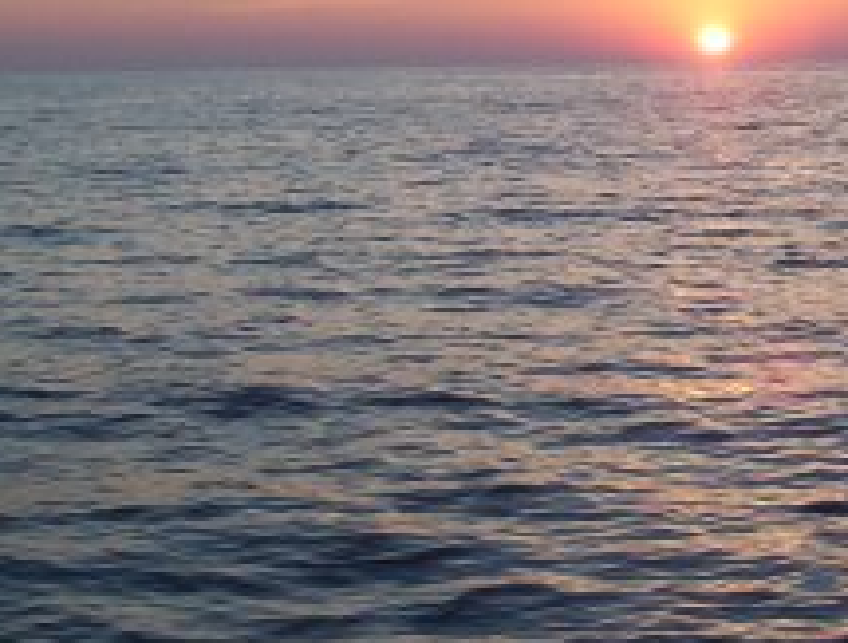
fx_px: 2361
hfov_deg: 20.1
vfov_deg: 15.4
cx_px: 726
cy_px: 118
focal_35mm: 96
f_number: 4.5
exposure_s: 1/164
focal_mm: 6
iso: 100
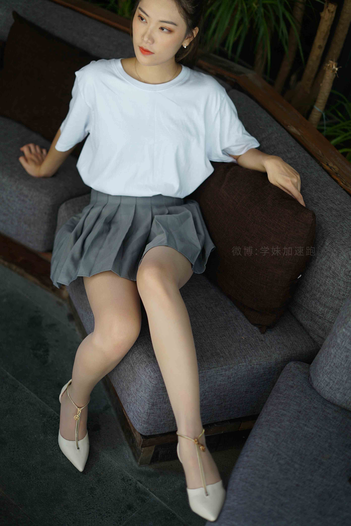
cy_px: 263
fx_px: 730
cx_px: 176
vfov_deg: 39.6
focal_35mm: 50
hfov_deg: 27.0
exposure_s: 1/80
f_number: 2
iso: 160
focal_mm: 50
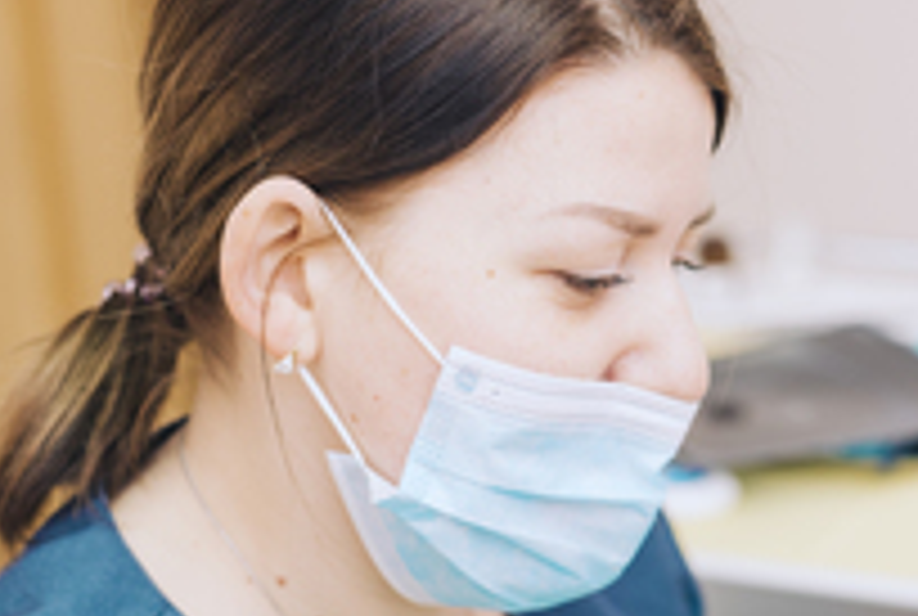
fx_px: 2862
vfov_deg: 12.3
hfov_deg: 17.9
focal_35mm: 112
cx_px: 842
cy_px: 459
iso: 200
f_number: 2.5
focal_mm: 50
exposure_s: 1/160
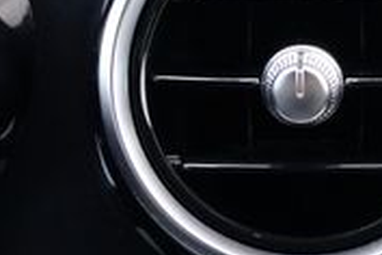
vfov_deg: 7.1
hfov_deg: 10.7
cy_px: -139
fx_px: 2027
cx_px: 343
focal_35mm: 191
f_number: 3.2
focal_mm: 33
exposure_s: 1/160
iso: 1600
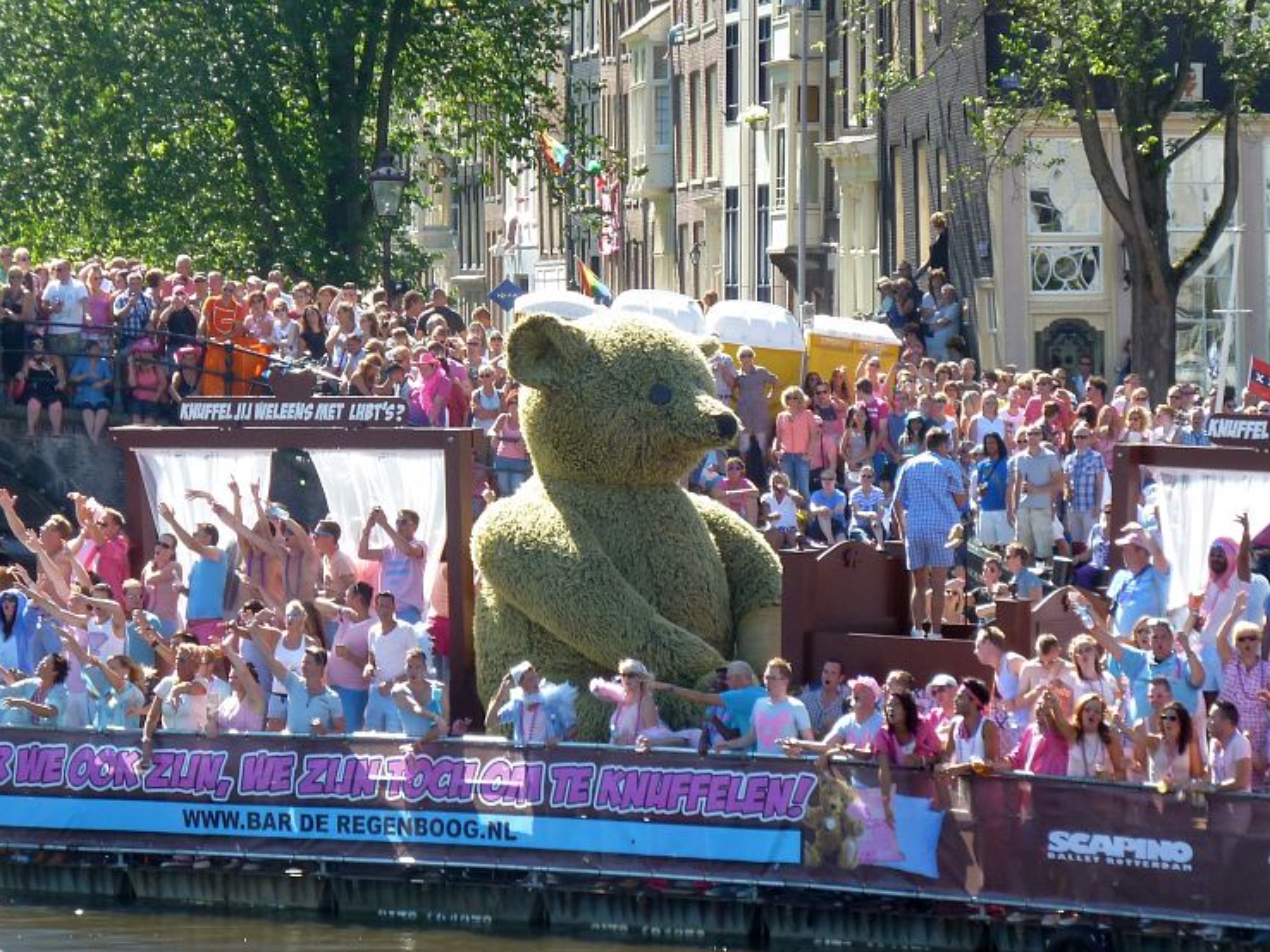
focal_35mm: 204
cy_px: 425
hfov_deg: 9.7
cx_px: 719
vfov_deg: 7.3
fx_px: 7482
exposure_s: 1/125
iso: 80
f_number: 4.5
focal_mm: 24.1
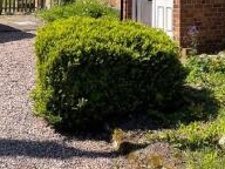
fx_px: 513
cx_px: 151
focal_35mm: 79
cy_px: -75
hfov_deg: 24.6
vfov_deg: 17.1
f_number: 1.6
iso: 32
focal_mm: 4.2
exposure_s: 1/2506
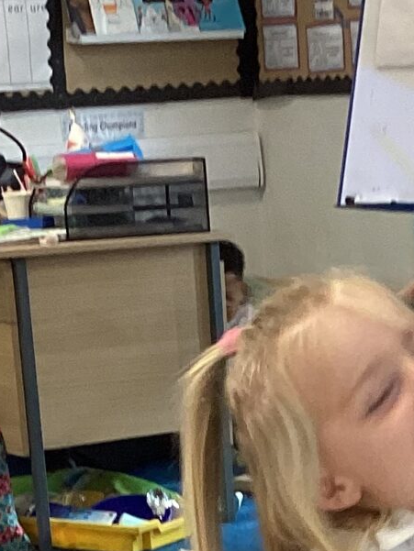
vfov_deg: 14.3
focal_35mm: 132
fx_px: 2104
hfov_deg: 11.2
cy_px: 733
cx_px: 370
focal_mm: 3.3
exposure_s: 1/50
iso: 64
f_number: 2.4
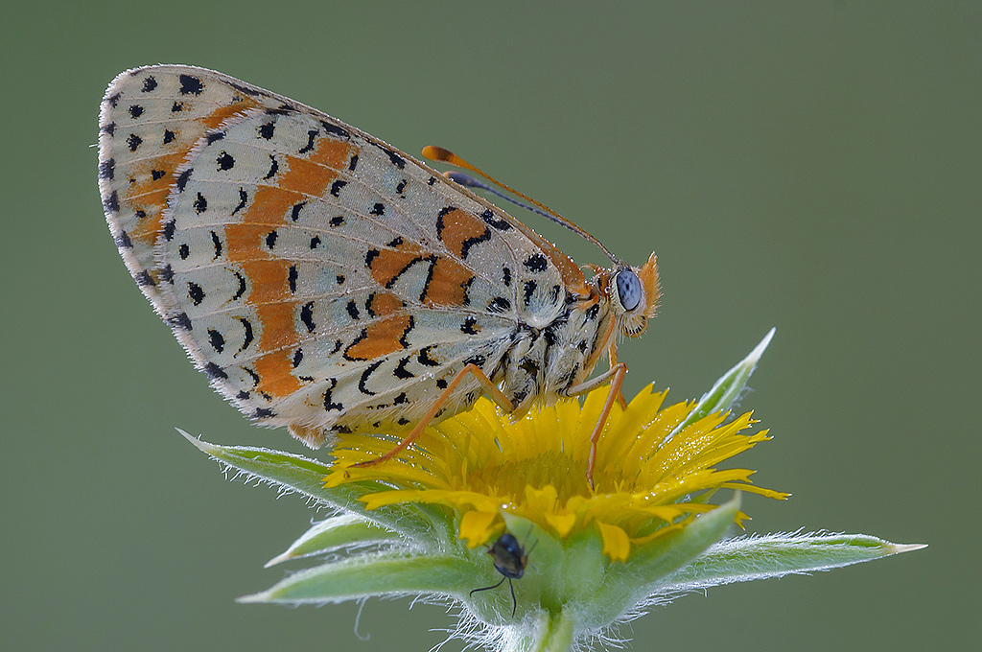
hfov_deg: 3.3
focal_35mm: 630
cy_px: 326
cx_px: 491
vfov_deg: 2.2
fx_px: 17163
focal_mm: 420
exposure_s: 1/8
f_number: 14
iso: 200
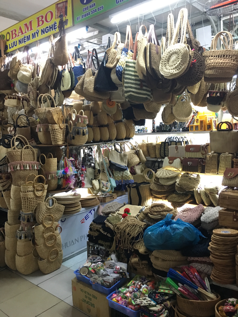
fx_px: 266
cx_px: 119
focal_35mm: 29
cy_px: 158
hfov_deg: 48.2
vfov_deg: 61.7
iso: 250
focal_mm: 4.15
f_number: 2.2
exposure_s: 1/33
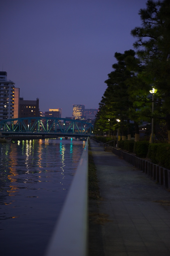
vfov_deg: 30.5
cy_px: 128
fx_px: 468
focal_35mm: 66
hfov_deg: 20.6
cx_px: 85
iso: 1600
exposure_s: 1/20
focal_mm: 66
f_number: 3.2
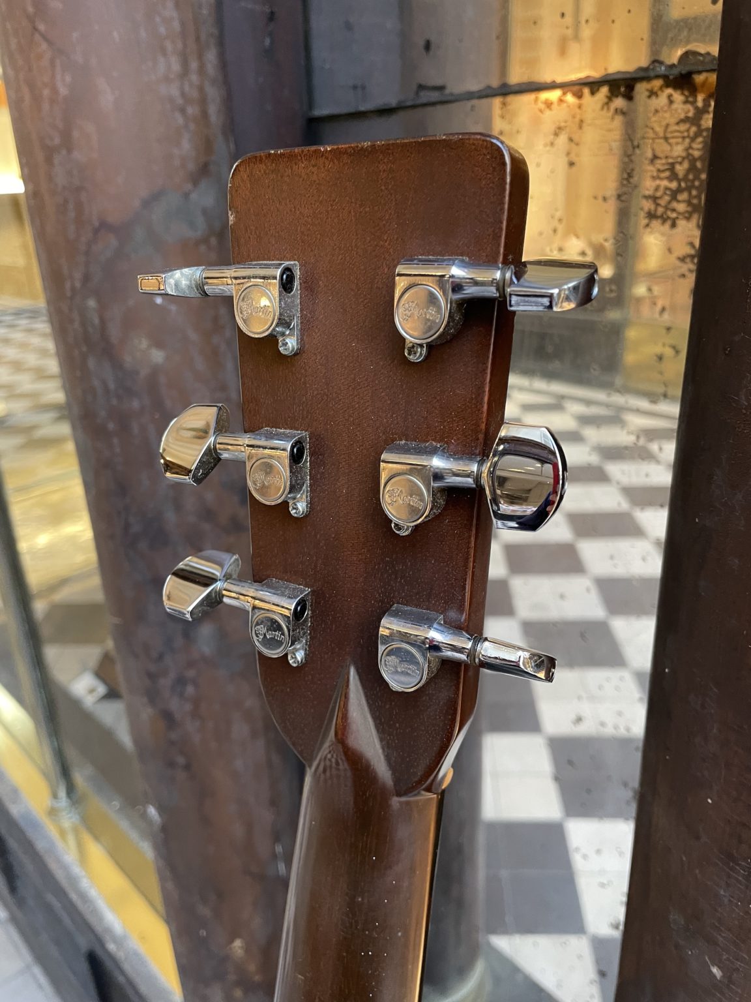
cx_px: 376
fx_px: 752
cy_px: 501
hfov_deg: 53.1
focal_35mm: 26
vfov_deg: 67.3
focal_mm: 4.2
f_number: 1.6
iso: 250
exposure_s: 1/50
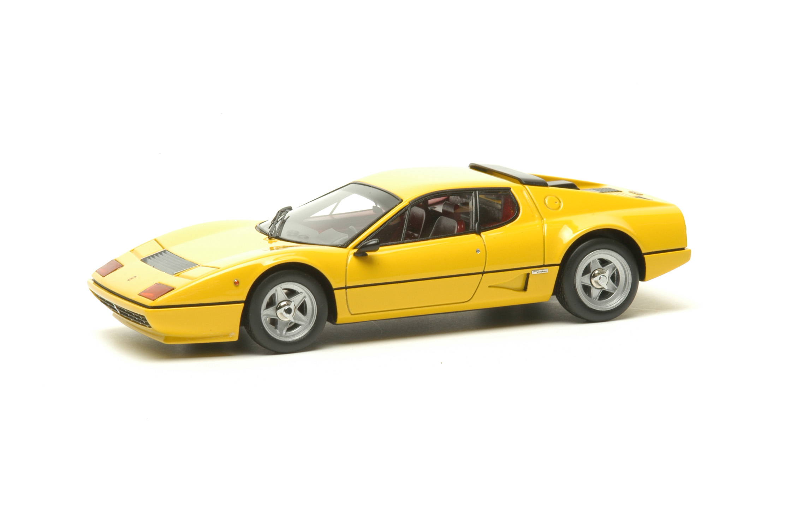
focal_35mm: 158
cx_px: 396
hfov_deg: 13.1
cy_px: 262
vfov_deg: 8.7
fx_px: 3457
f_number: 29
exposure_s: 1/125
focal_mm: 105
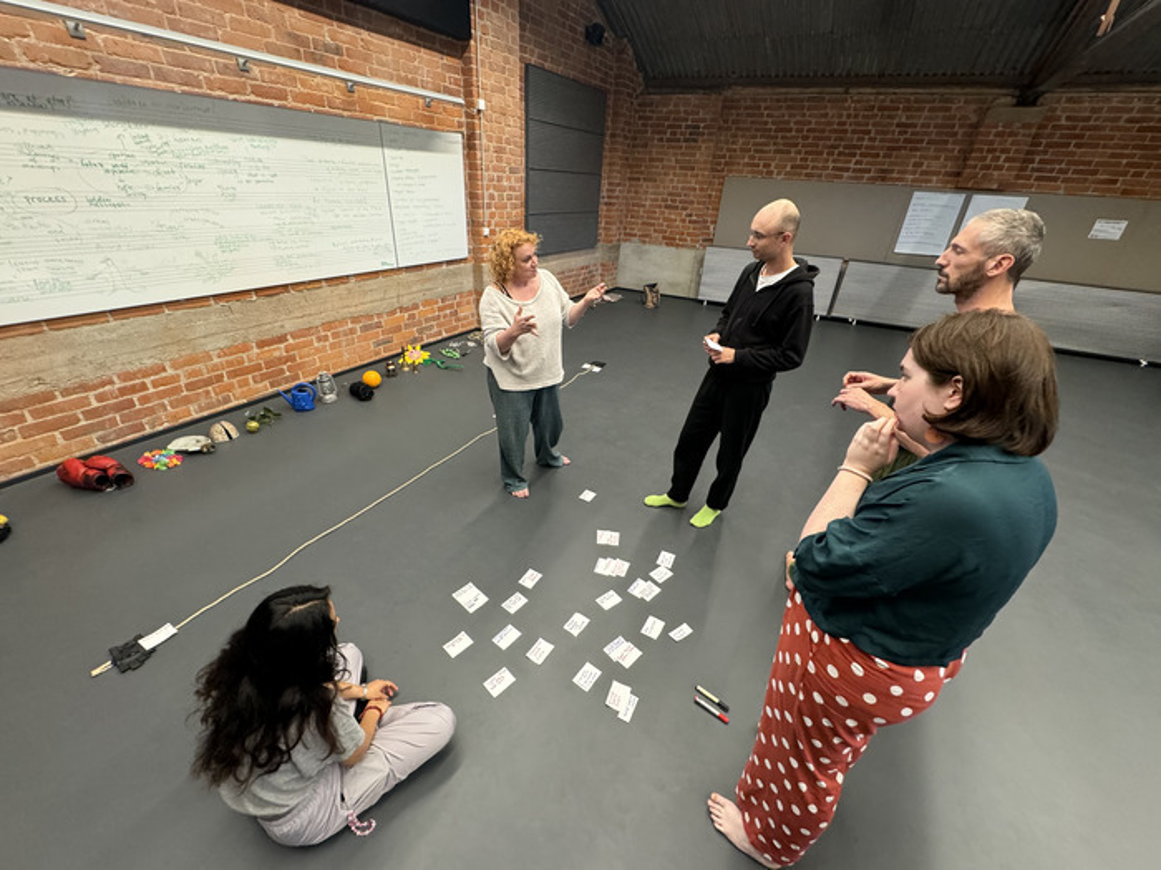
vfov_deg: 85.7
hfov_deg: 102.1
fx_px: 470
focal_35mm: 14
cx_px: 580
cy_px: 435
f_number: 2.2
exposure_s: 1/100
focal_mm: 2.22
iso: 320
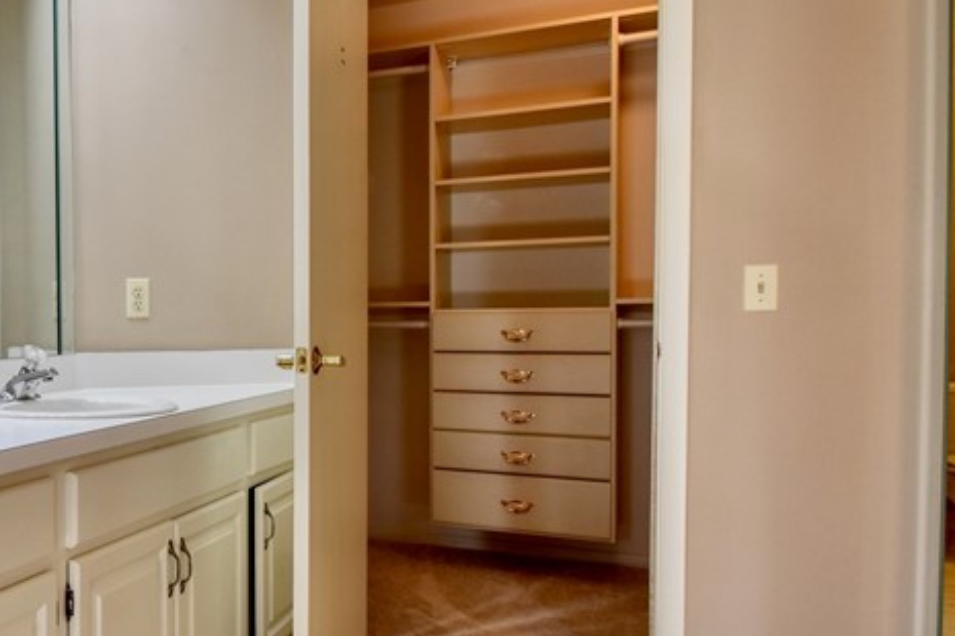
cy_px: 343
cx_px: 31
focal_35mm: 35
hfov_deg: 46.8
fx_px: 928
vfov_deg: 37.8
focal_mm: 10
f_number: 7.1
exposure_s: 1/250
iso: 400
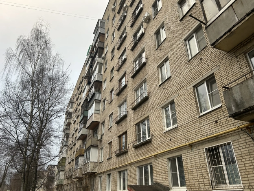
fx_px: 191
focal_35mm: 26
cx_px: 127
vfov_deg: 53.1
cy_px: 96
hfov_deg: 67.3
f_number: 1.5
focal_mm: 5.7
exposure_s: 1/231
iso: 40
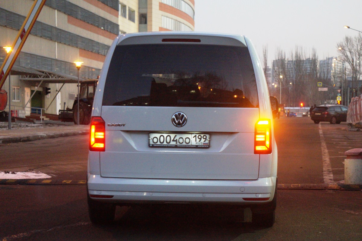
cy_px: 120
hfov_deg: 24.2
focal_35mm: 84
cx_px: 181
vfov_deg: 16.3
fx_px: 845
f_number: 4.5
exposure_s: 1/80
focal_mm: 56
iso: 3200
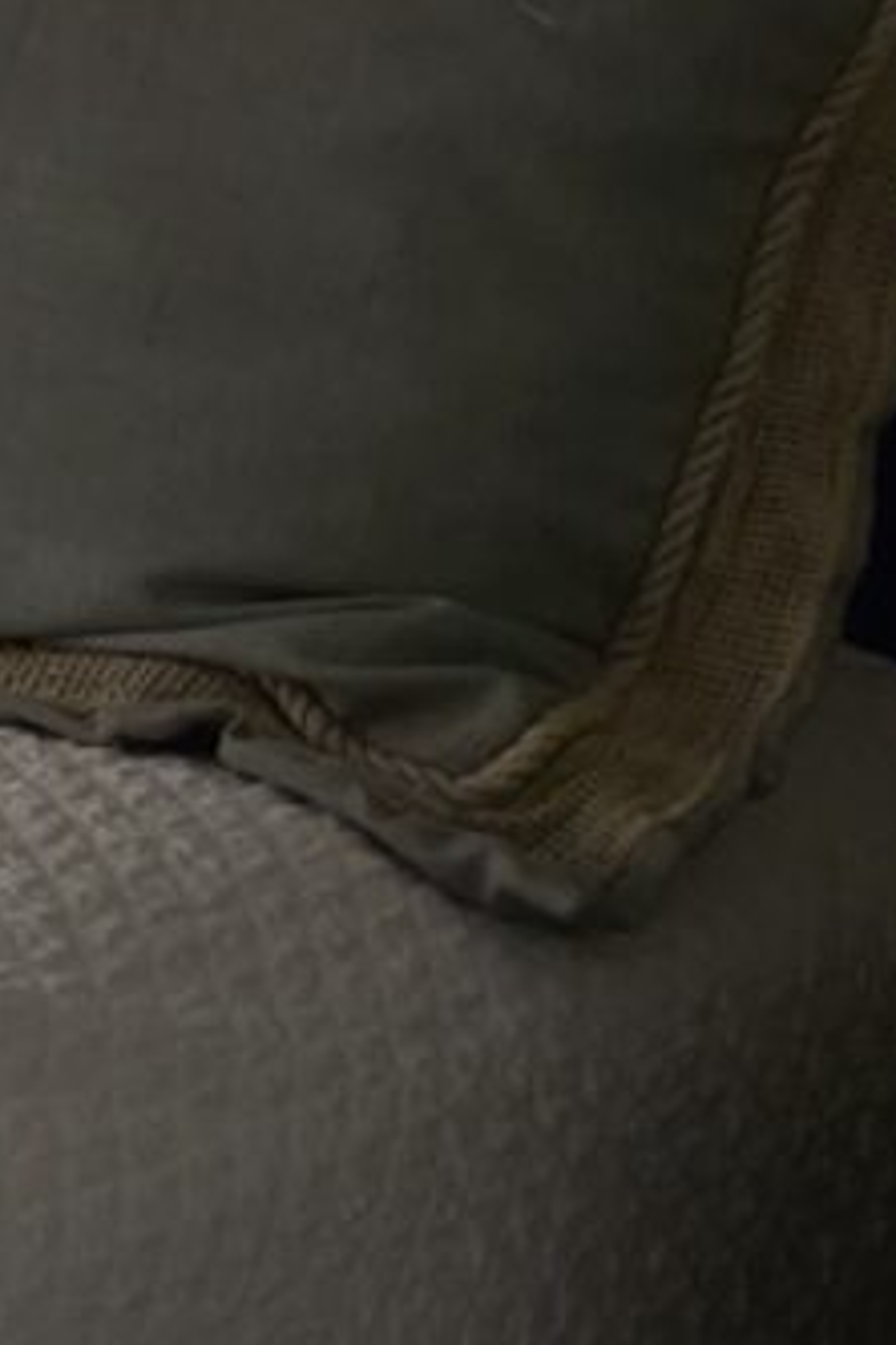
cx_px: -2793
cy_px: 153
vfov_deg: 11.1
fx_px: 6869
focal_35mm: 184
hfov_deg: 6.1
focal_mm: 6.3
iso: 1600
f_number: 1.7
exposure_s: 1/60
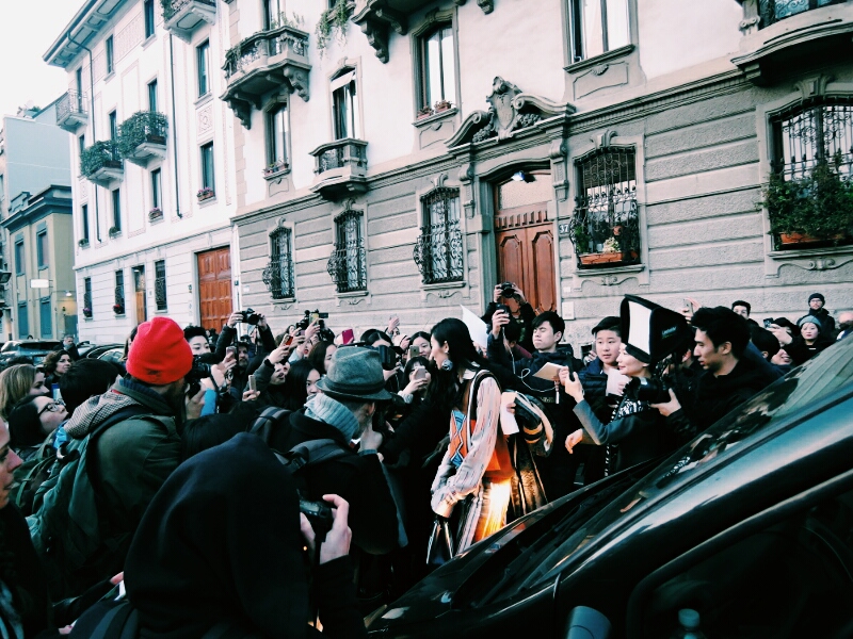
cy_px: 320
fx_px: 591
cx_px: 426
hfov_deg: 71.6
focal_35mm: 24
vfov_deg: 56.8
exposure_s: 1/80
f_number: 2.2
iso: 400
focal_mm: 5.1
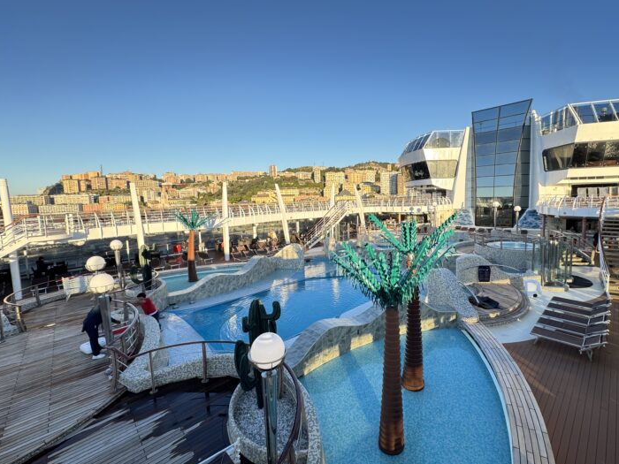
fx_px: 286
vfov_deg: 78.0
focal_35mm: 16
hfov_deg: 94.3
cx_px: 337
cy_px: 219
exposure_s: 1/273
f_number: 2.2
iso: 40
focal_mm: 2.22
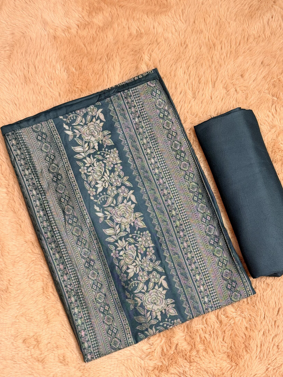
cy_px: 210
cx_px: 158
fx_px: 610
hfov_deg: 26.1
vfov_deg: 34.3
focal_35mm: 56
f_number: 1.78
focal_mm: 6.76
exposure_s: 1/100
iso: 50
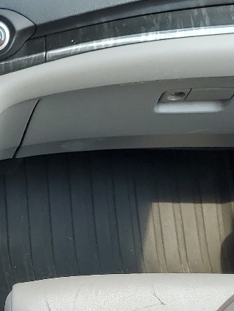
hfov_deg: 14.2
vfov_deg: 20.1
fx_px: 874
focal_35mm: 97
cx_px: -129
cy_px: 231
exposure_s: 1/217
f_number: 1.5
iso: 50
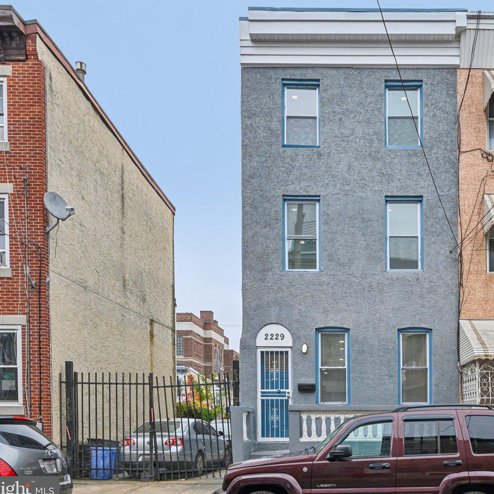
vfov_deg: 54.6
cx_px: 360
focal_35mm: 30
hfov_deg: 52.6
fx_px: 479
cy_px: 248
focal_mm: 22.5
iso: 800
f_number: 8
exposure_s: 1/500
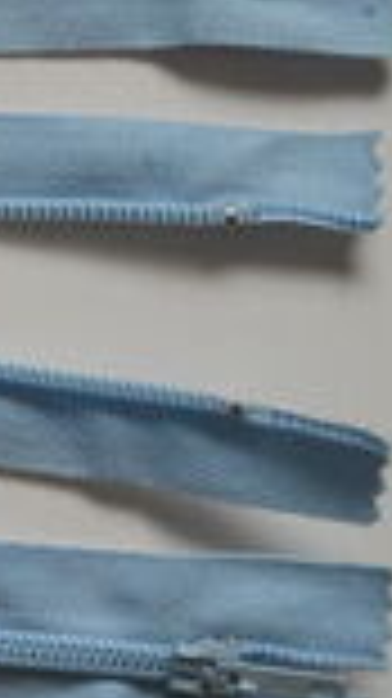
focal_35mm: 138
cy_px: 329
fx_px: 2554
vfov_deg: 15.6
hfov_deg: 8.1
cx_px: -568
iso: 80
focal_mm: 6.72
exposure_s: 1/50
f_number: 3.1
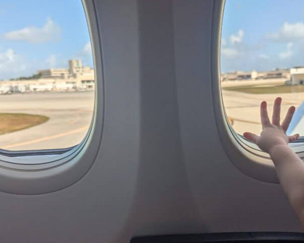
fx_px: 360
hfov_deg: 45.8
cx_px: 161
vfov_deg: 36.7
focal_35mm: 40
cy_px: 173
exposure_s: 1/920
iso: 35
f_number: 1.9
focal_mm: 6.8
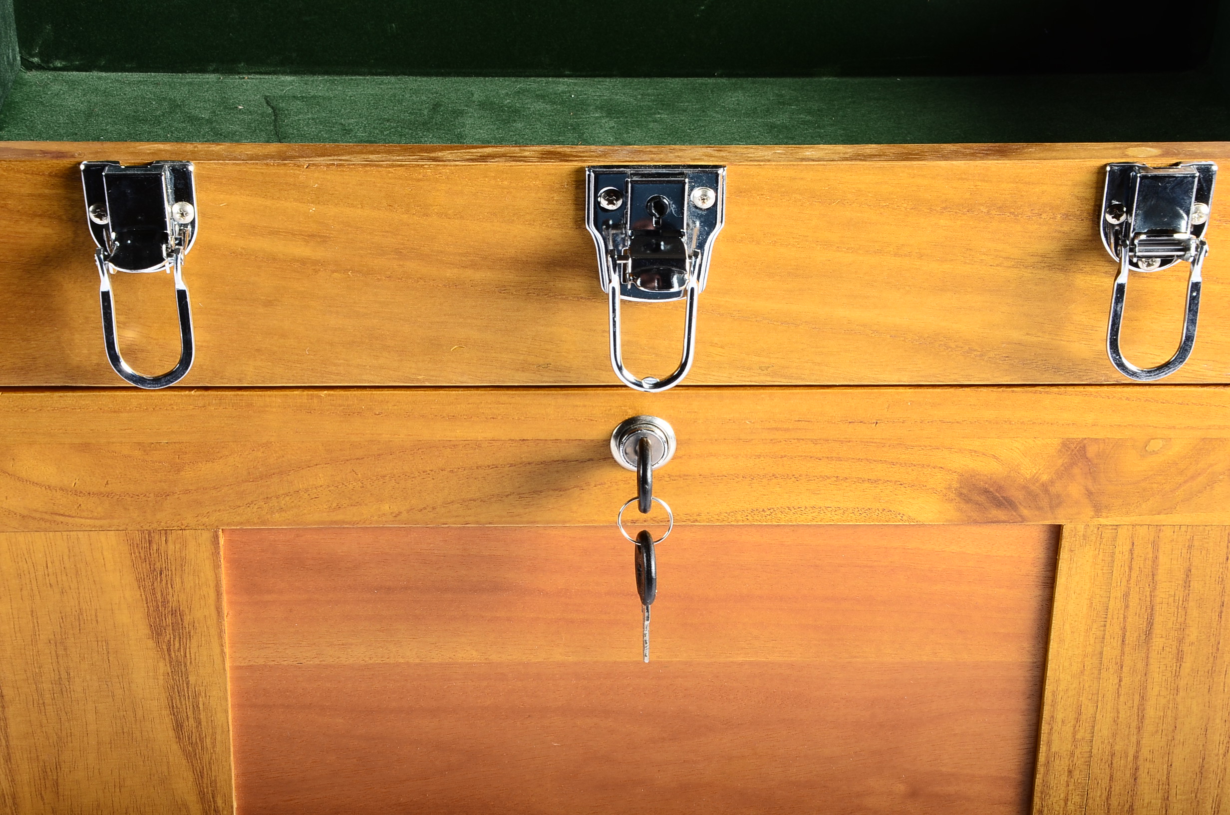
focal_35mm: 75
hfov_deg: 27.0
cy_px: 408
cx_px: 615
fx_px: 2557
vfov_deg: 18.1
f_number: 14
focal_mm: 50
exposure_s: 1/250
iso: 200
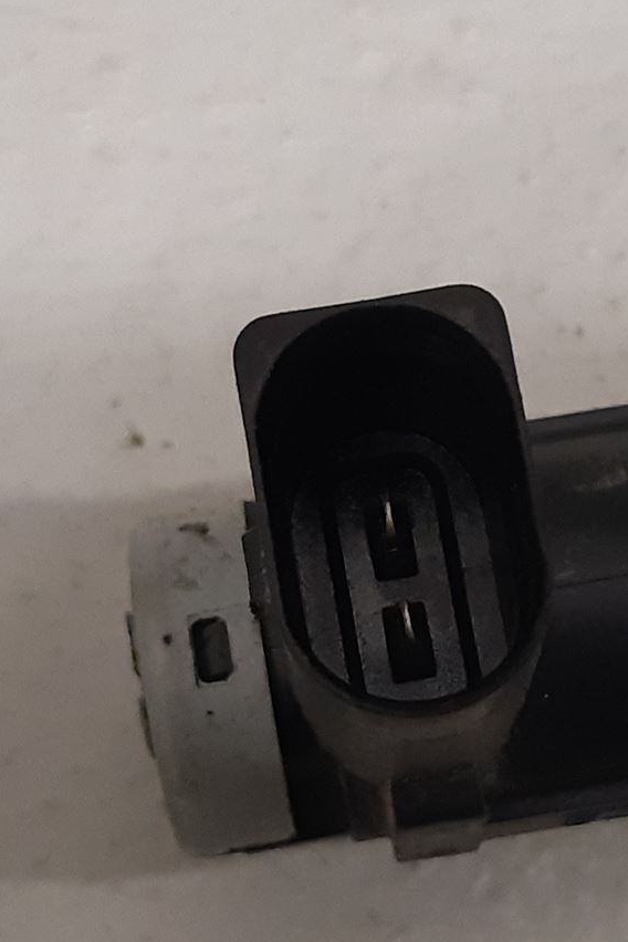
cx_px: 493
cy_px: 568
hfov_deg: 20.7
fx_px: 1701
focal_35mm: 65
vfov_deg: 30.9
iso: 250
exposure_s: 1/50
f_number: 1.7
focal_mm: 3.93
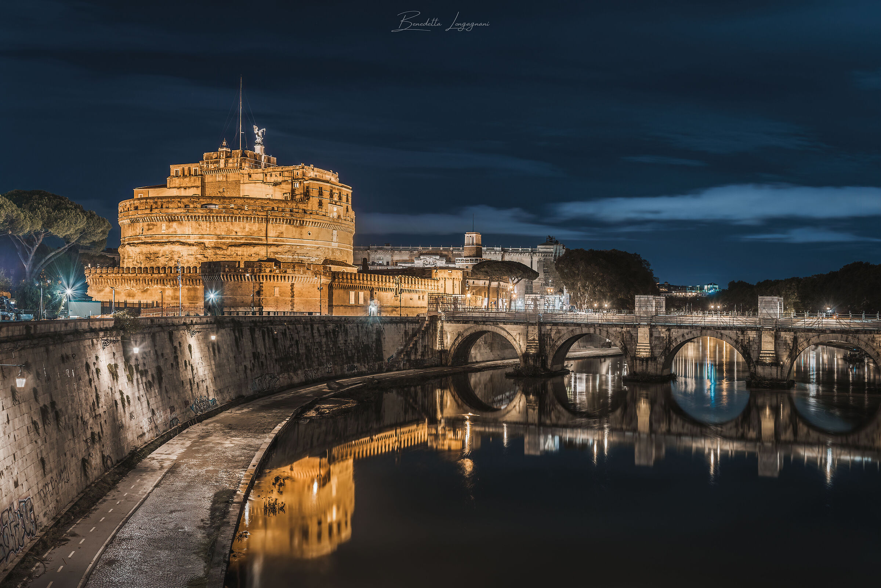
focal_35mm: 35
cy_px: 294
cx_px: 440
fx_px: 856
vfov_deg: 37.9
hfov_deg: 54.4
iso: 100
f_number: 4.5
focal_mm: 35
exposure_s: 20
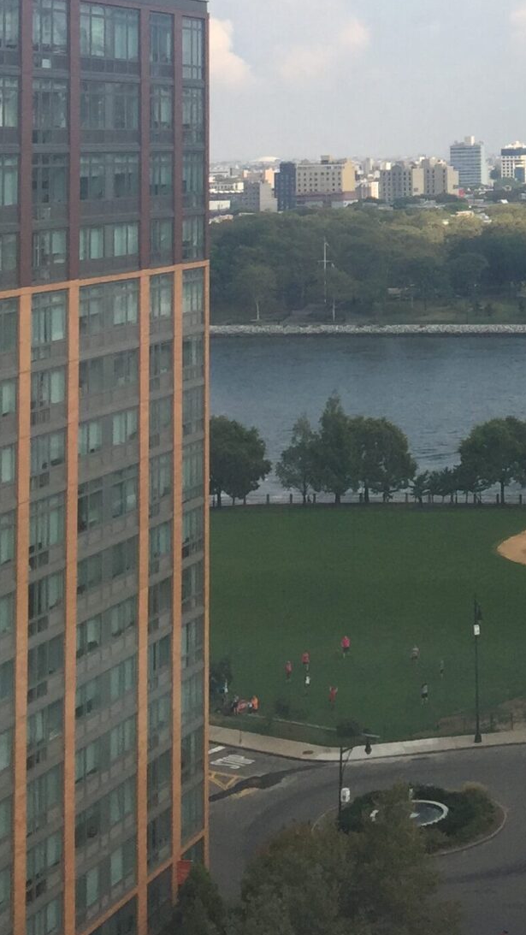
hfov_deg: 15.6
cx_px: 653
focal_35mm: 74
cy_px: -17
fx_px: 1834
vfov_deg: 26.9
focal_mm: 4.15
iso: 32
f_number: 2.2
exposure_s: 1/1099
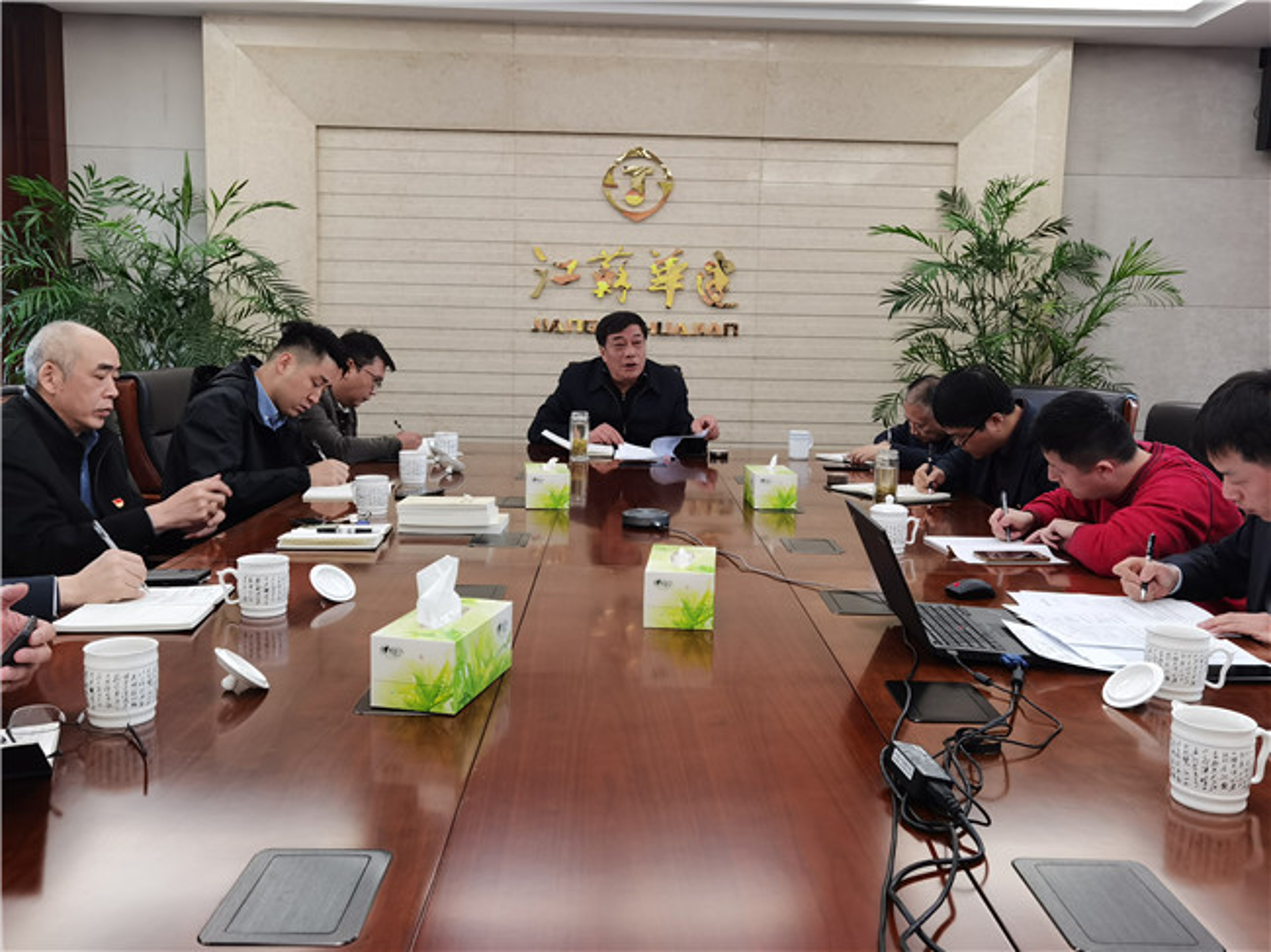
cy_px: 476
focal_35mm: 32
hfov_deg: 56.8
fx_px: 1175
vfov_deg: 44.1
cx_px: 636
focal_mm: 6.71
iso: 200
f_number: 1.9
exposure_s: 1/100
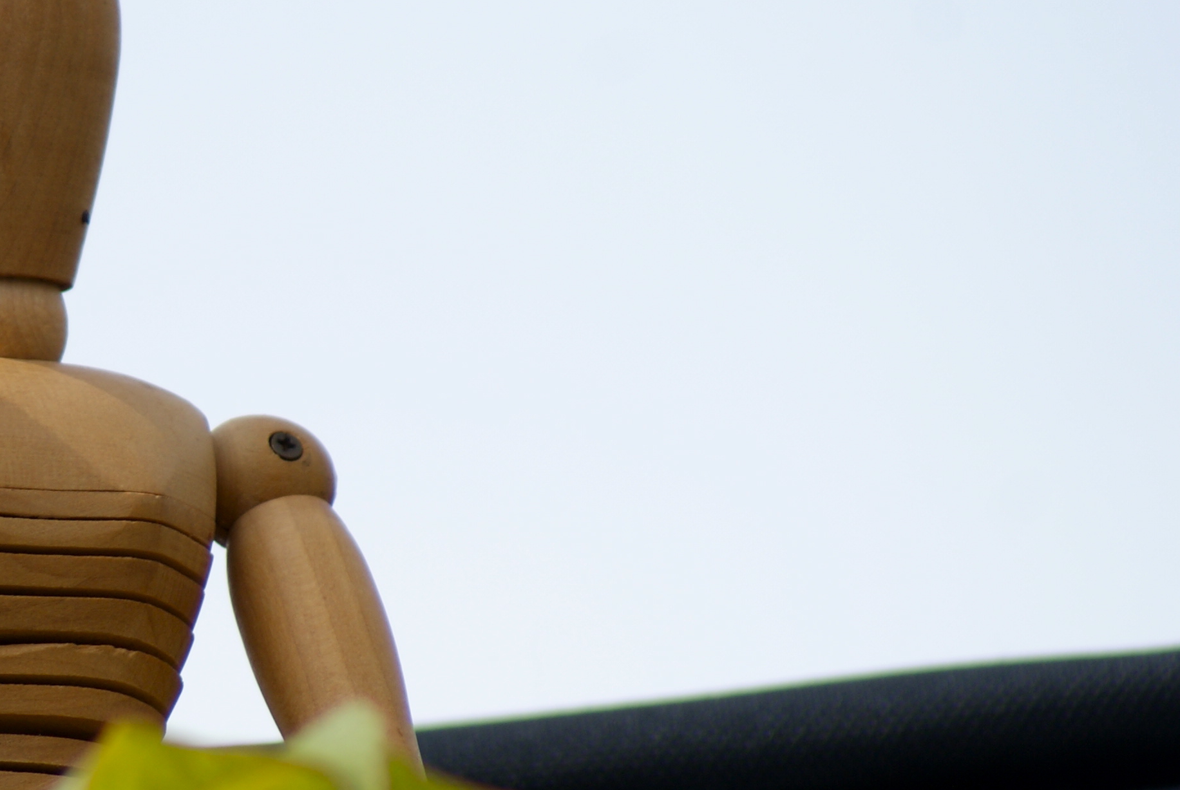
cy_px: 502
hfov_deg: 2.8
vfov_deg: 1.9
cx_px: 107
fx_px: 23927
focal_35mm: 729
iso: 100
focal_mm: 230
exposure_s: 1/400
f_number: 6.3
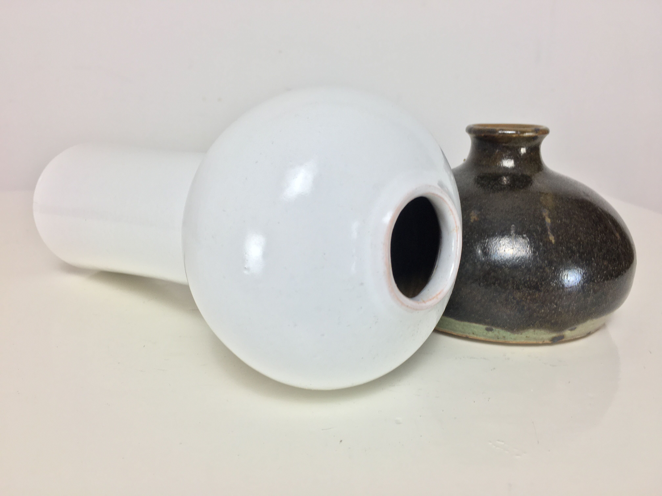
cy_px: 248
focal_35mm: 29
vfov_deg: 48.2
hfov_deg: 61.7
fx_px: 555
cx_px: 331
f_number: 2.2
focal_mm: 4.15
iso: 25
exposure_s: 1/33
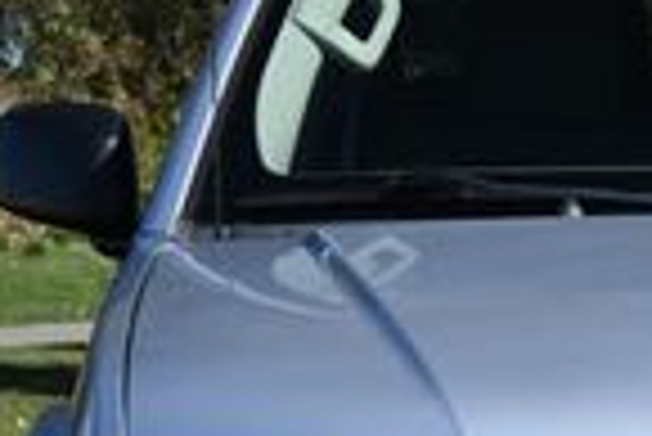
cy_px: 499
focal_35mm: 330
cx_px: 845
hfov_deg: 6.2
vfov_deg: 4.2
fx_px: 5983
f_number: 6.3
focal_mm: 50
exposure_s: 1/250
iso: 140
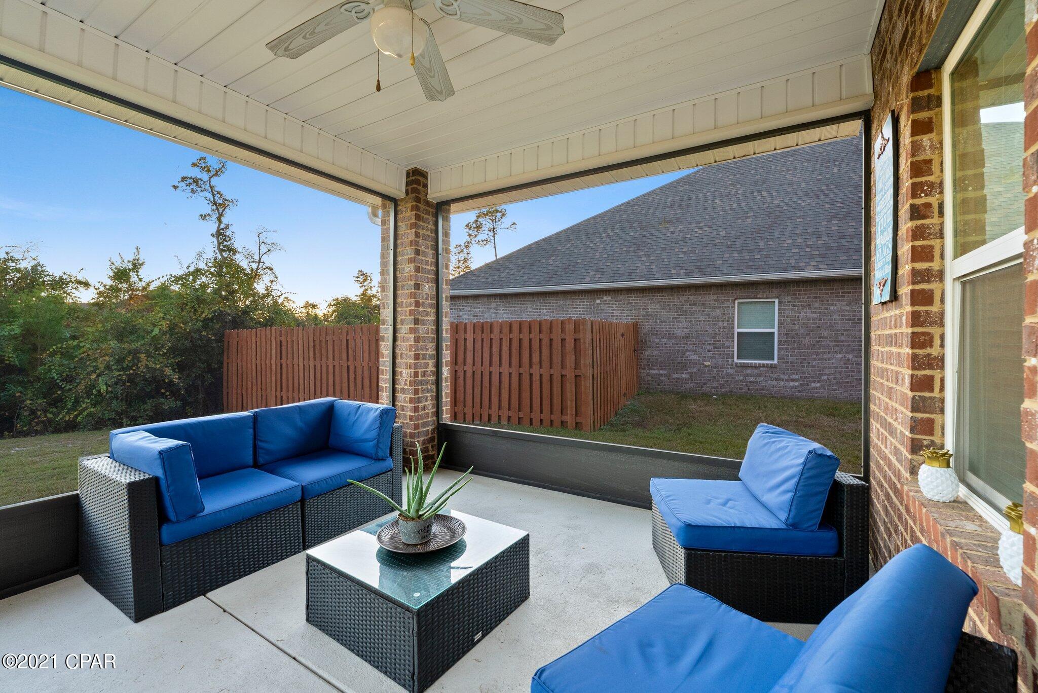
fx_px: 404
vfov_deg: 81.3
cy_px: 346
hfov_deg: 104.2
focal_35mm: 14
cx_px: 519
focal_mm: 14
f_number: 8
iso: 800
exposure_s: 1/6
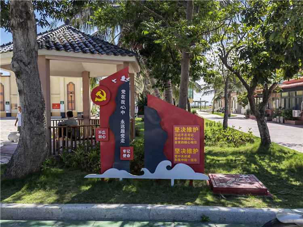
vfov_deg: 44.1
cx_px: 152
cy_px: 114
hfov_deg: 56.8
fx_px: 280
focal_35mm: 32
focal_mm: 6.67
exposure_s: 1/1996
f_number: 1.9
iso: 50
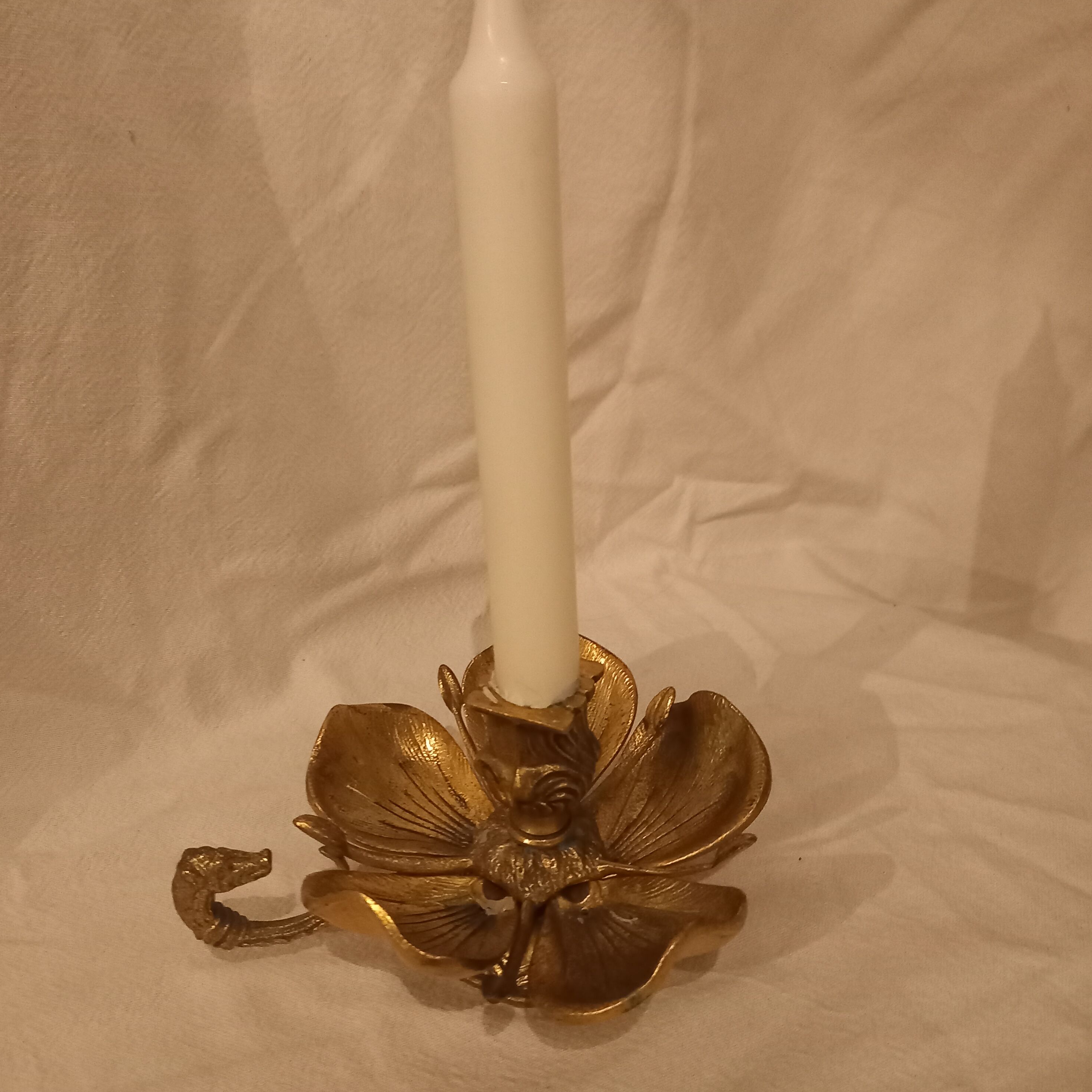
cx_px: 542
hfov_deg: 54.0
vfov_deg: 54.0
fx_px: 1071
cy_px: 566
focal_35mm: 30
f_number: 1.8
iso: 800
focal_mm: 4.65
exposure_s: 1/25
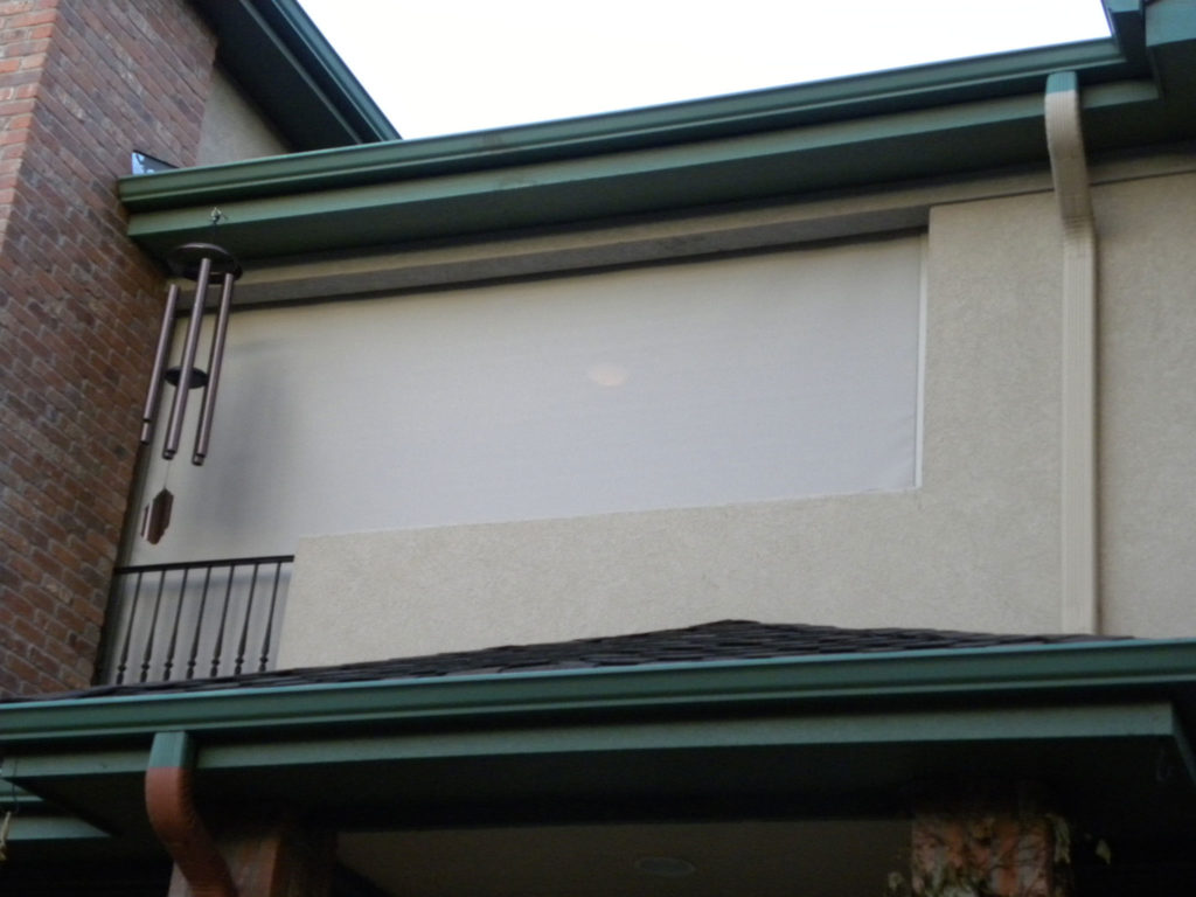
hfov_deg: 29.4
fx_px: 2280
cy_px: 448
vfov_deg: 22.3
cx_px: 598
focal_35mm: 66
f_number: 3.5
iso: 400
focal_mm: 11.8
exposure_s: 1/76.3
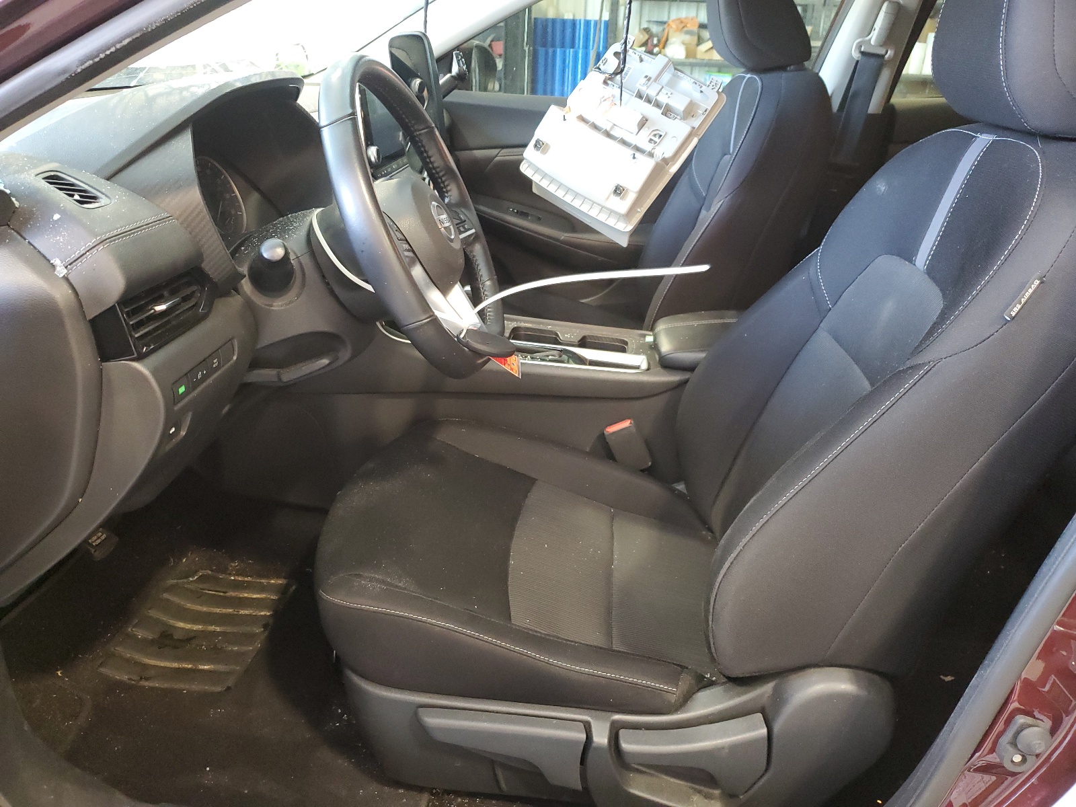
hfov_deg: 67.3
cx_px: 538
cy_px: 404
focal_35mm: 26
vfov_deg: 53.1
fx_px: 808
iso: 357
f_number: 1.5
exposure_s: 1/40
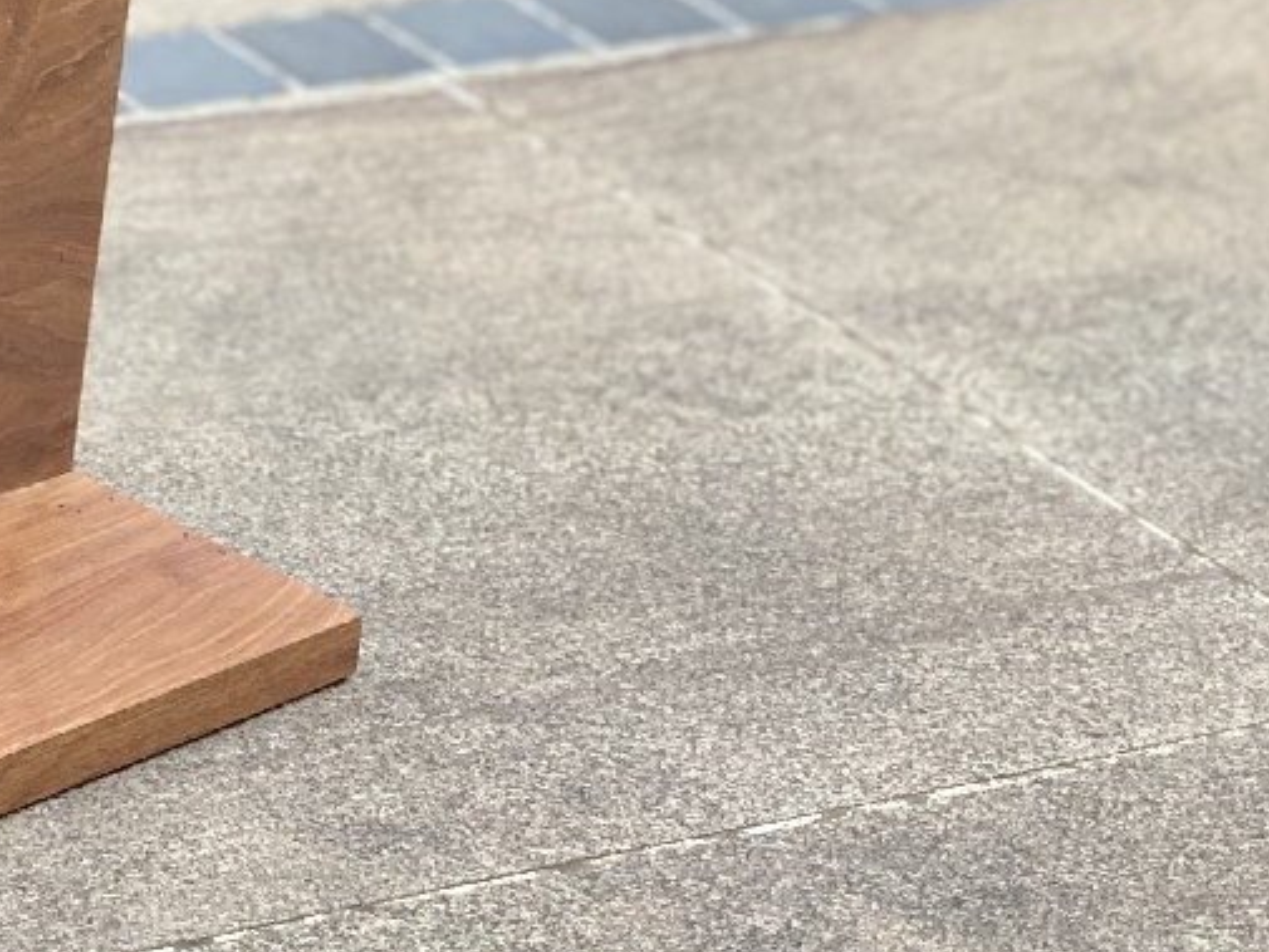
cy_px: -105
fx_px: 6087
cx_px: -547
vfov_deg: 8.9
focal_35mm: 166
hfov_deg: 11.5
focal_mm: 6
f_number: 2.4
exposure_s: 1/122
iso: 32
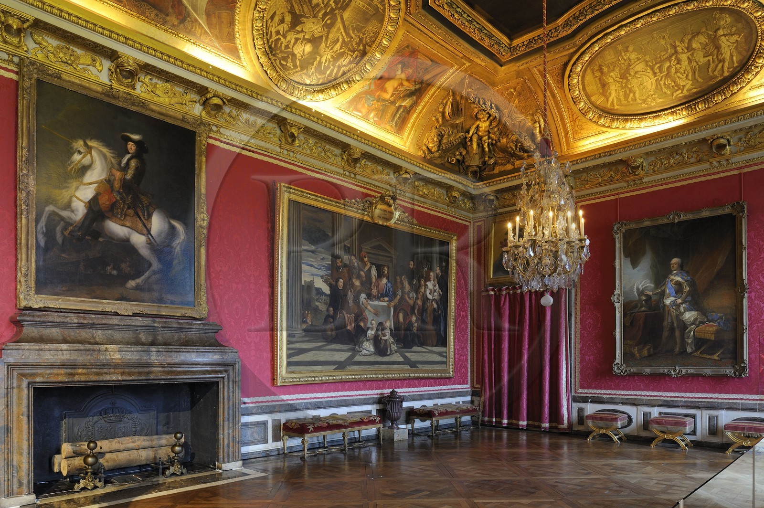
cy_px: 254
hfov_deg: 73.8
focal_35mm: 24
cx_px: 382
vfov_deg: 53.1
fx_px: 509
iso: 200
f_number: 13
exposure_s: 8
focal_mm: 24
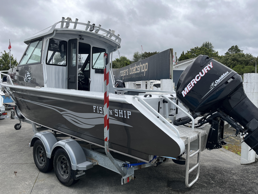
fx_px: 194
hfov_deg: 67.3
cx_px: 129
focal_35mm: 26
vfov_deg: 53.1
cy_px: 97
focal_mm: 5.1
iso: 50
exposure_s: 1/737
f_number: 1.6
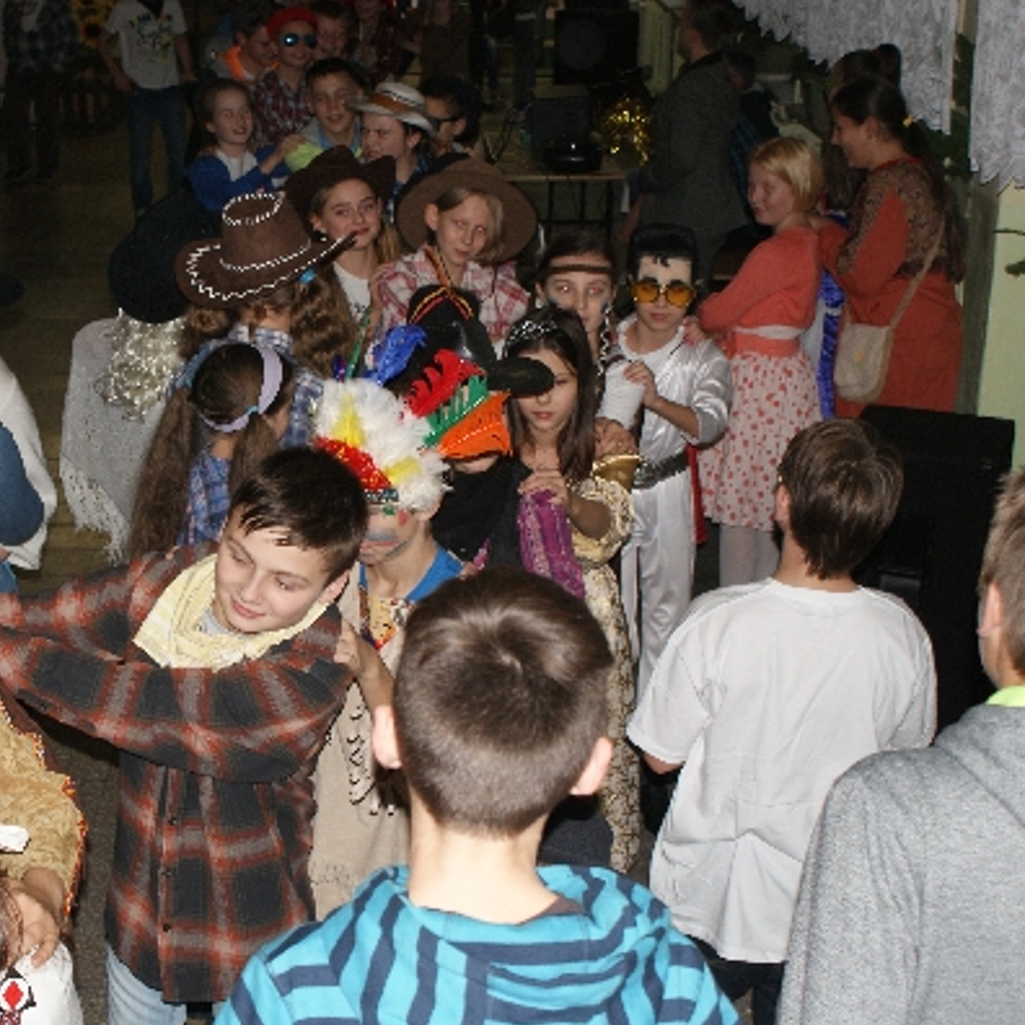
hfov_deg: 25.2
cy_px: 512
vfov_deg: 25.5
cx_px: 261
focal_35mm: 68
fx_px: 2266
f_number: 5.6
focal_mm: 35
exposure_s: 1/60
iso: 400
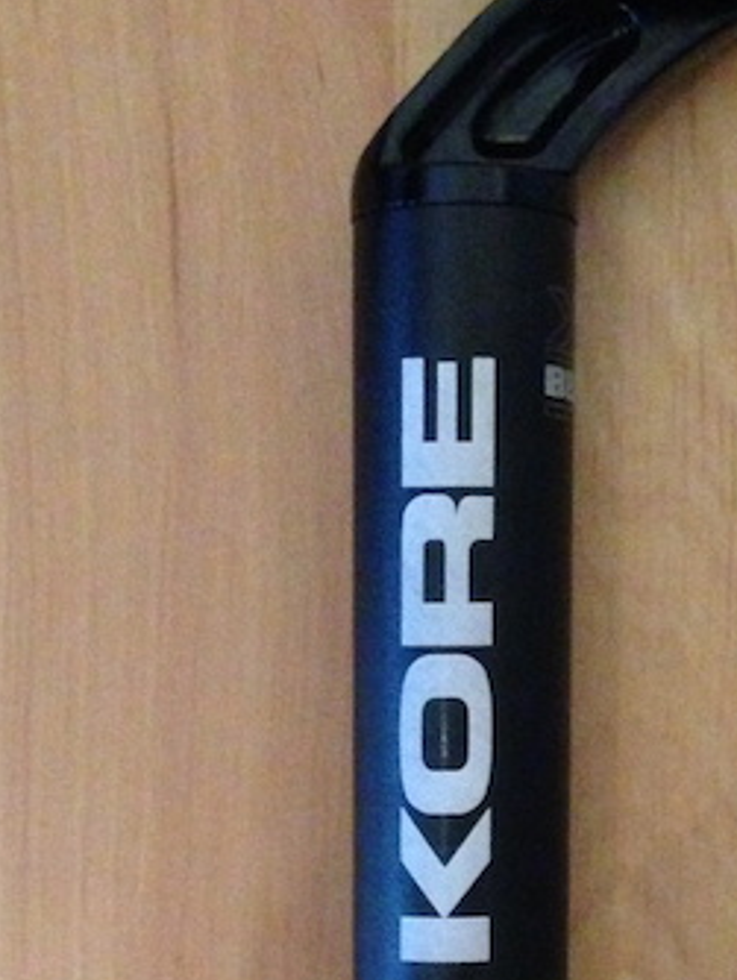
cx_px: 487
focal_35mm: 79
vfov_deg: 24.0
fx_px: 2240
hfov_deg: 18.6
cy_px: 883
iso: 800
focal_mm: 4.13
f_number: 2.4
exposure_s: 1/15
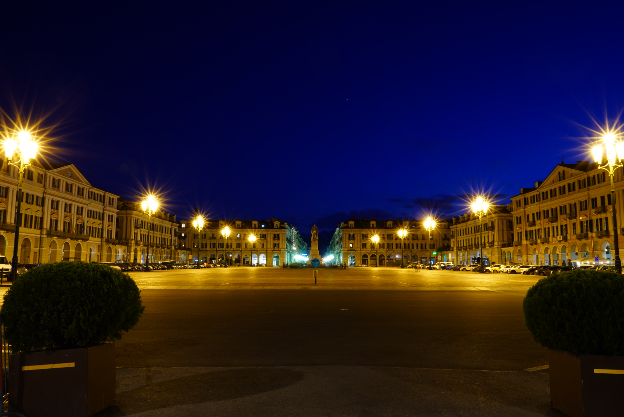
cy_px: 208
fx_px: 486
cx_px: 312
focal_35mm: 28
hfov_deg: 65.4
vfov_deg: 46.5
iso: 100
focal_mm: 28
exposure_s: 30
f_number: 22
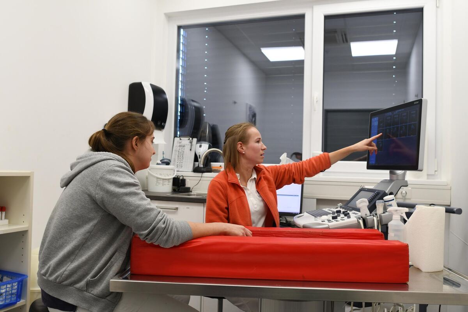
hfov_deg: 61.9
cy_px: 156
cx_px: 234
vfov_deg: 43.6
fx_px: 390
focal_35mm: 30
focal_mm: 20
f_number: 3.5
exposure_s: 1/60
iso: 400
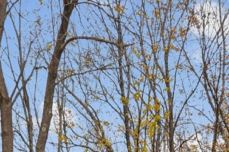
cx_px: 173
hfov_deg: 17.8
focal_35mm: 114
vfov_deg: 11.1
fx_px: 725
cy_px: 290
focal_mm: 14
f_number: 8
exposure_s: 1/20
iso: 400
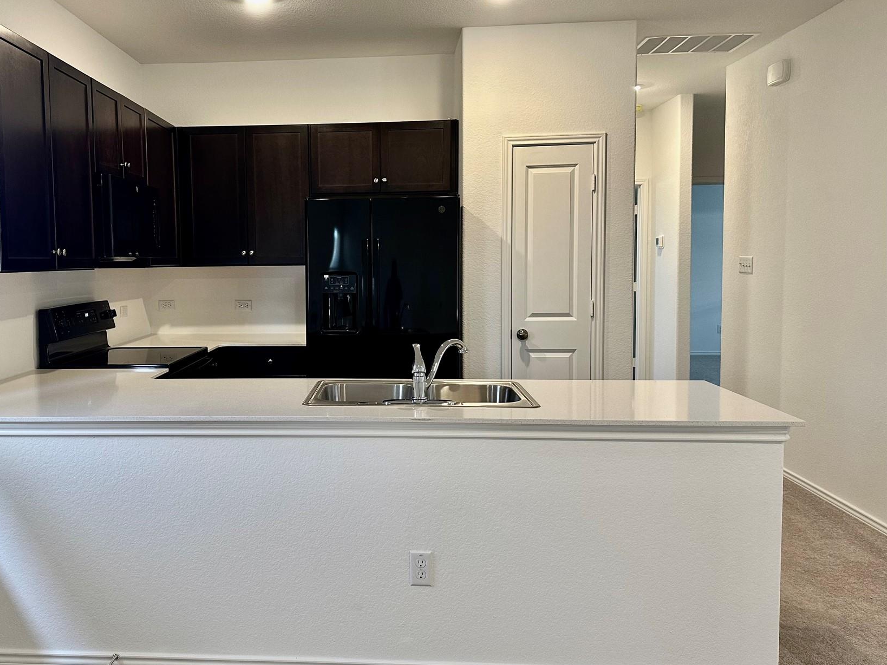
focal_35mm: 30
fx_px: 769
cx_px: 335
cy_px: 310
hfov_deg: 59.2
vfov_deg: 46.8
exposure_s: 1/60
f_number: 1.78
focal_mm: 6.86
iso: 200
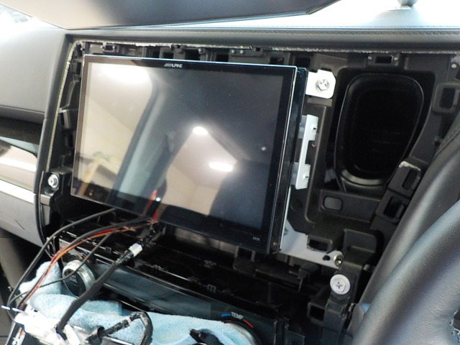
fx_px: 399
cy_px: 172
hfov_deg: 60.0
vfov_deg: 46.8
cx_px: 230
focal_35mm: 30
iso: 400
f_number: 3.3
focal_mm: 4.1
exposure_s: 1/25
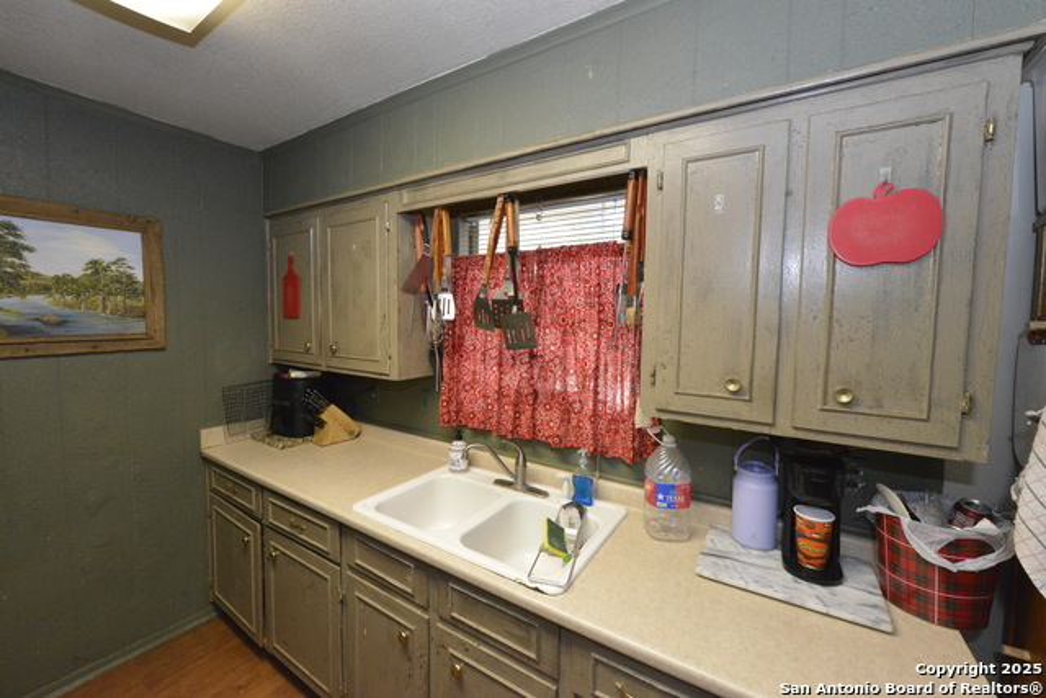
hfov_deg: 104.2
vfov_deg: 81.2
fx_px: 407
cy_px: 349
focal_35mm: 14
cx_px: 523
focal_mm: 14
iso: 6400
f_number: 11
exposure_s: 1/125
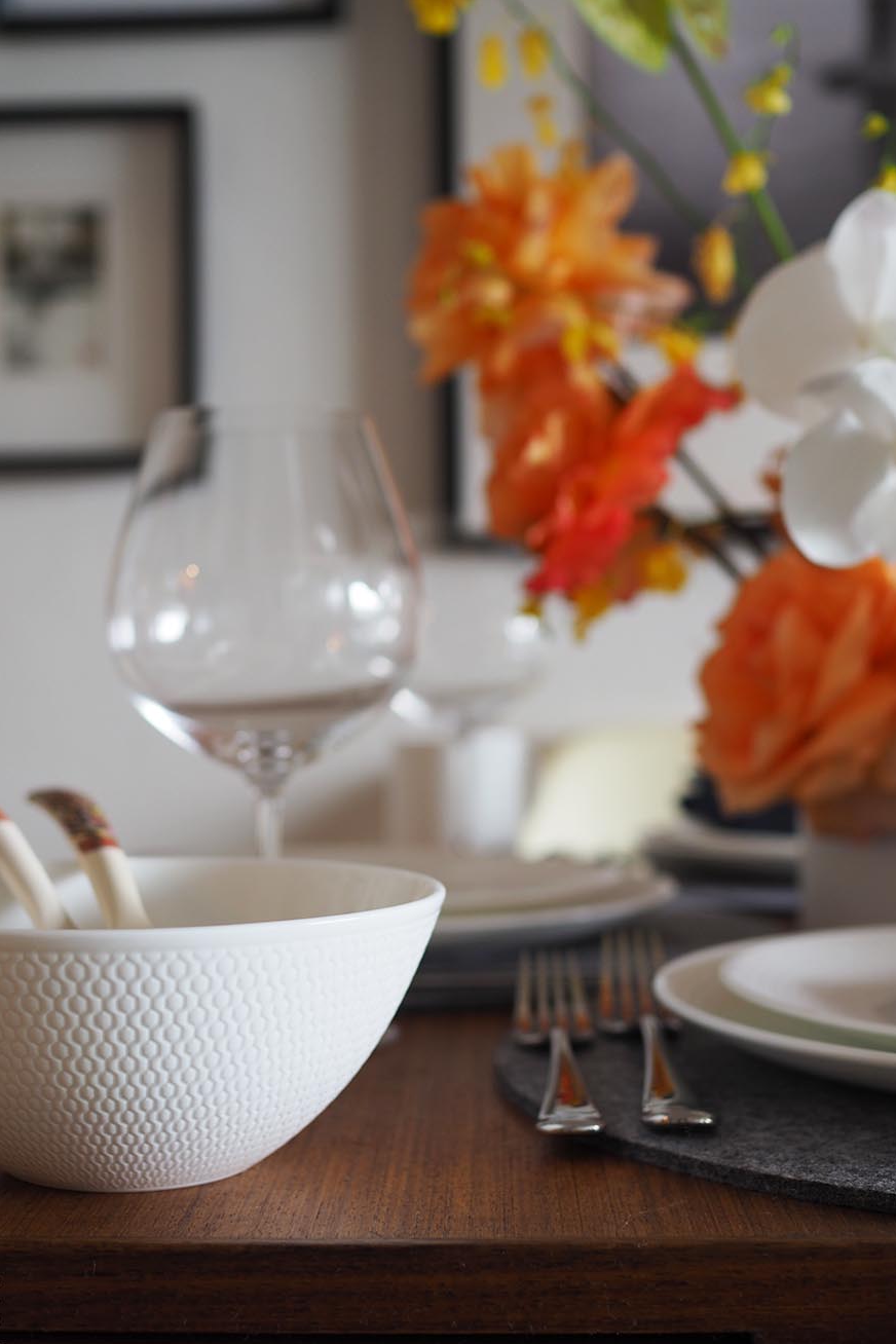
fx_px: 1979
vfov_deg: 37.5
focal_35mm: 53
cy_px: 666
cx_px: 446
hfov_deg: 25.5
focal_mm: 25
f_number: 2.5
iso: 200
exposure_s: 1/20
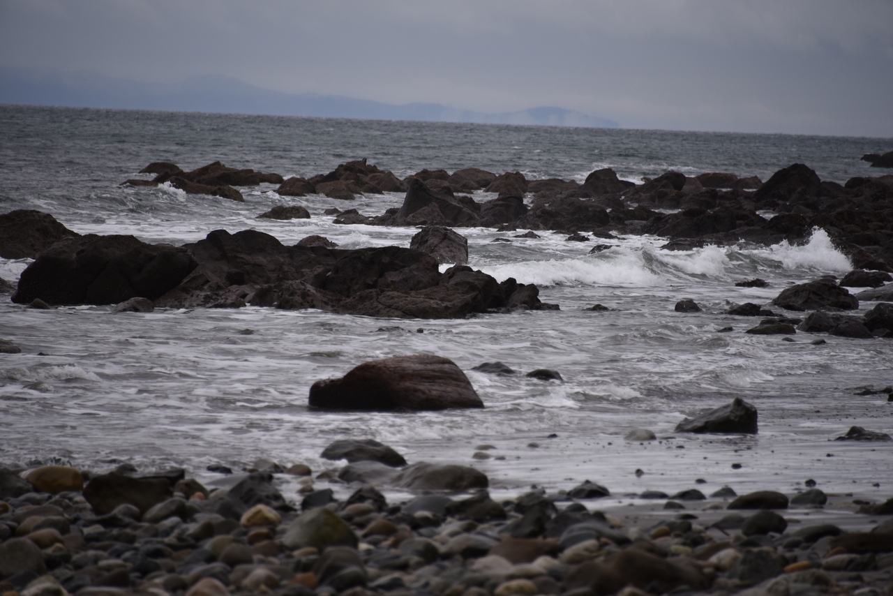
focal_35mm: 300
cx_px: 446
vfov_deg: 4.6
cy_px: 298
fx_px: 7443
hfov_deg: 6.9
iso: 220
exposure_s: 1/640
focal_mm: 300
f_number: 5.6
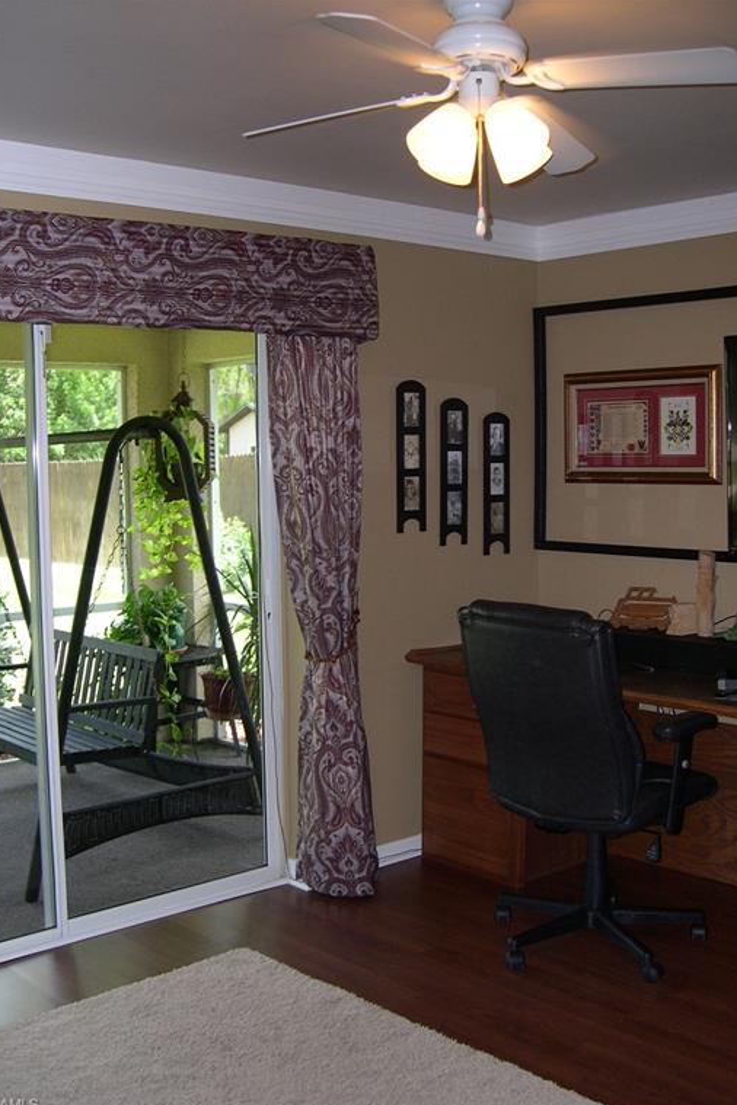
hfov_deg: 33.4
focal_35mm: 40
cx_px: 377
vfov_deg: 48.5
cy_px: 556
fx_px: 1228
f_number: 2.8
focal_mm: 8
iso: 165
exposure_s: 1/60
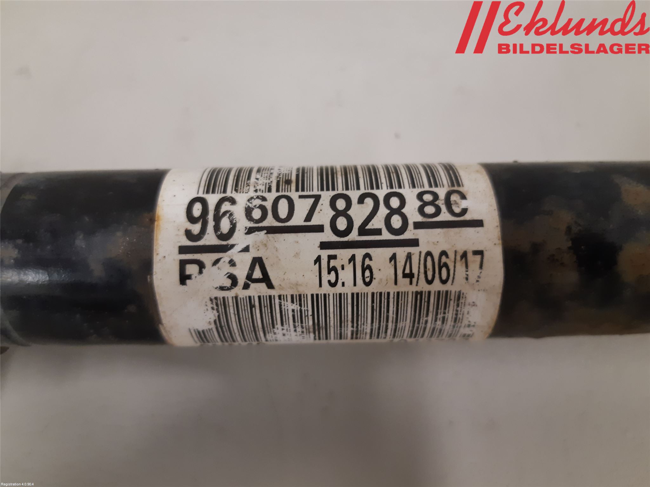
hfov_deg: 67.3
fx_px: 488
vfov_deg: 53.1
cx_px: 325
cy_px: 244
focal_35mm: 26
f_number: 1.7
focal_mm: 3.93
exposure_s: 1/50
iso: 160
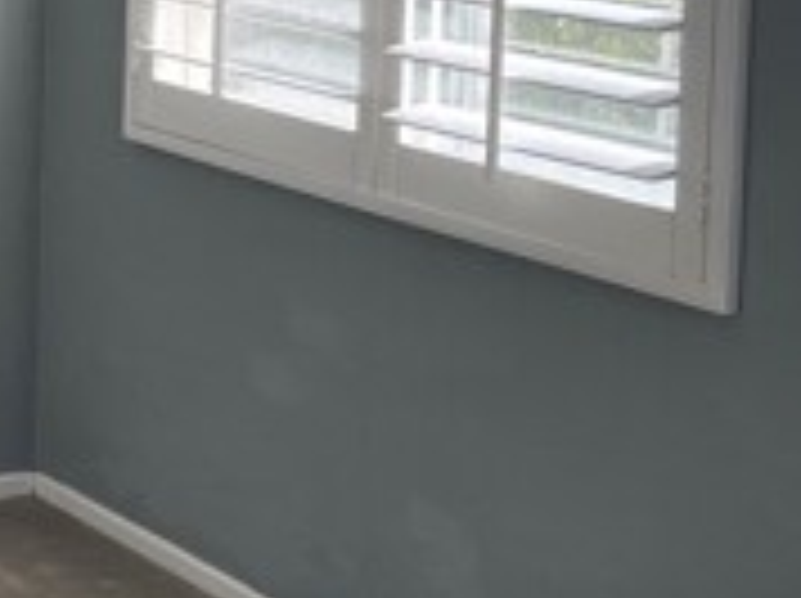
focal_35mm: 90
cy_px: -229
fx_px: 2080
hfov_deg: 19.7
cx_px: -302
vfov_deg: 15.4
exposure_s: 1/169
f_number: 1.6
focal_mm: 5.1
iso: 32
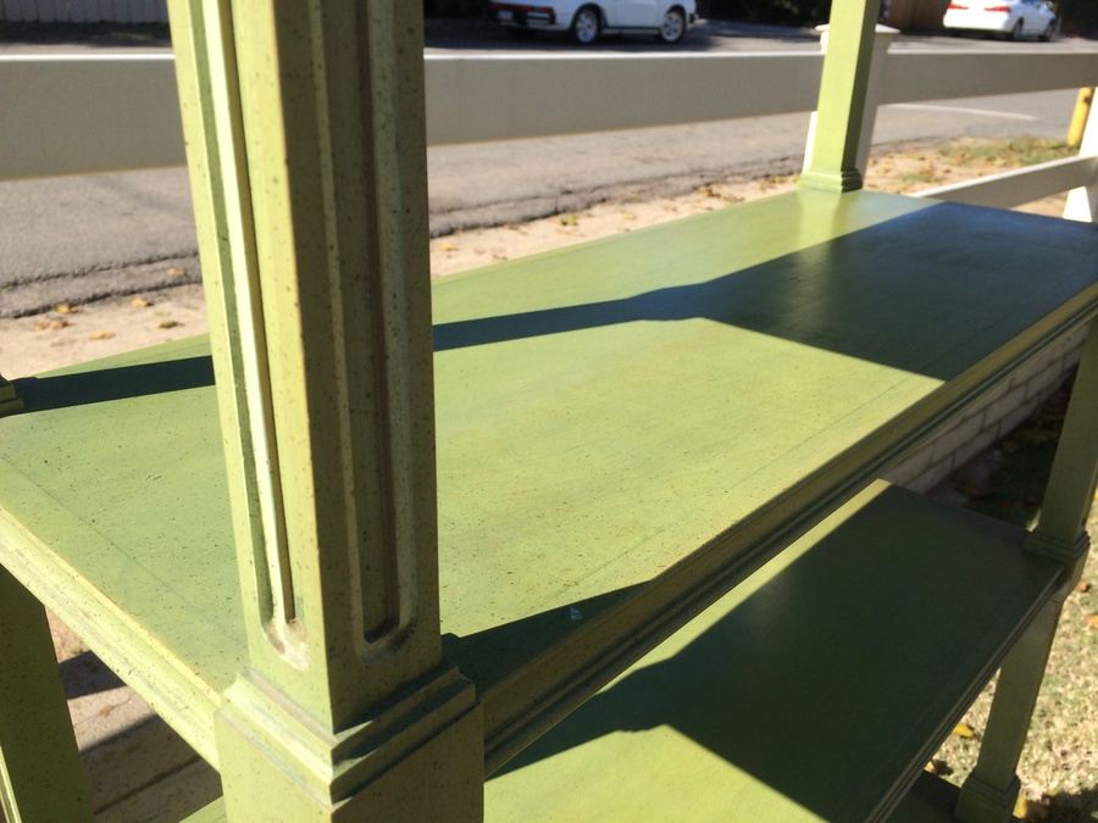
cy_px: 412
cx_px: 549
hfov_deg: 60.0
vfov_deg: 46.8
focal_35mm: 30
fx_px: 952
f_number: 2.2
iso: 32
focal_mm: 4.12
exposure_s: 1/1709
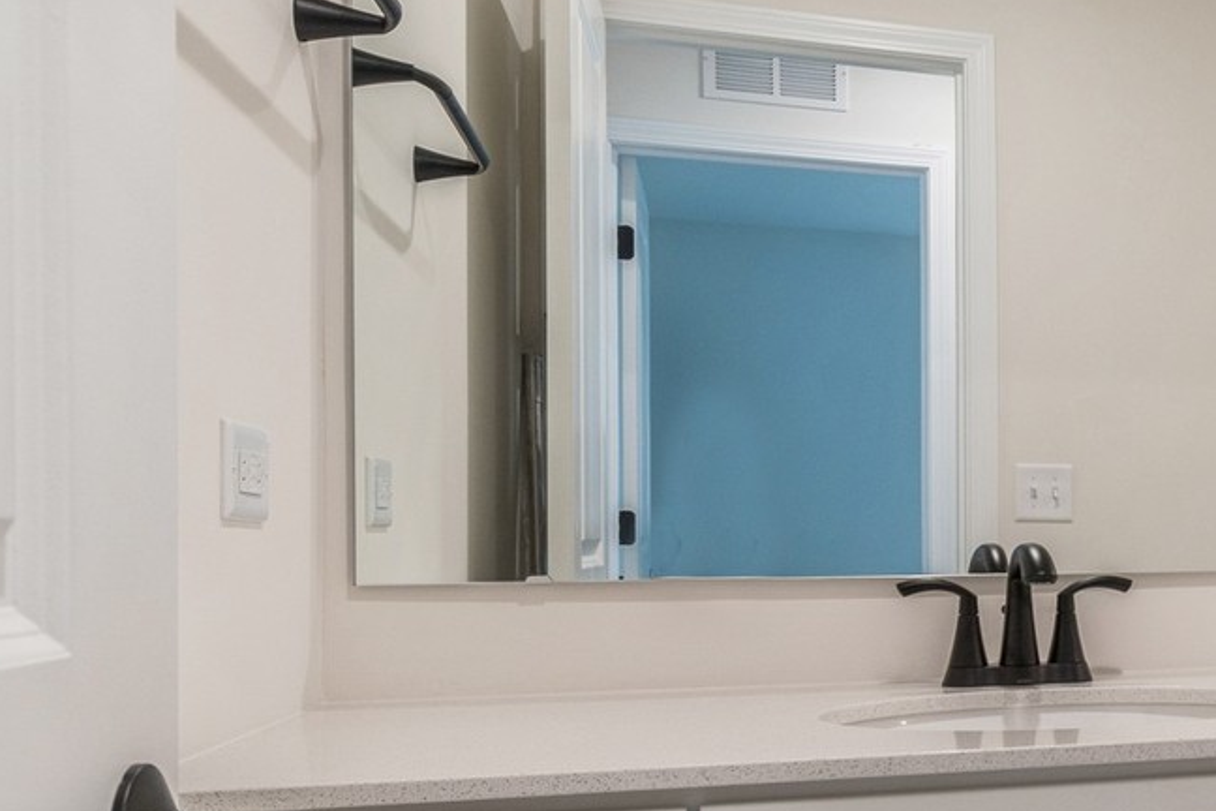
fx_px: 1520
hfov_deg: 35.4
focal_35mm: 45
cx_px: 1421
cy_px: 618
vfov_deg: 29.4
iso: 250
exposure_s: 1/13
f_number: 8
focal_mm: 12
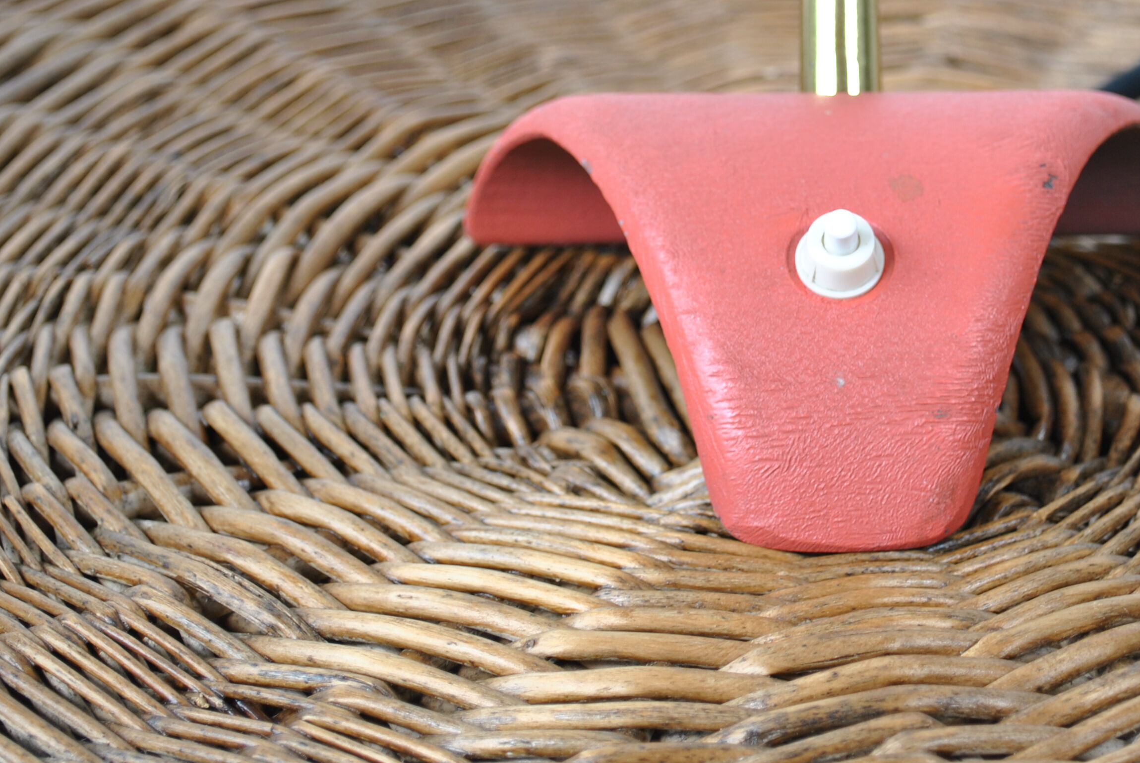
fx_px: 3044
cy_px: 222
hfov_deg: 21.1
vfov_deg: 14.3
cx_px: 793
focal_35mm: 96
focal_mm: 38
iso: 100
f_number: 5
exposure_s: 1/25
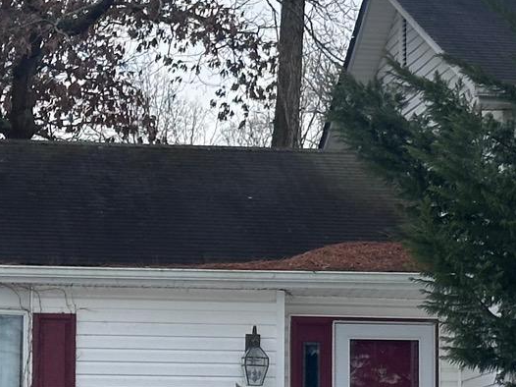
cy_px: 326
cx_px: 387
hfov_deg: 10.6
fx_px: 2786
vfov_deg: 7.9
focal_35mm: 187
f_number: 1.78
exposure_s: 1/4016
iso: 64
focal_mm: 6.86
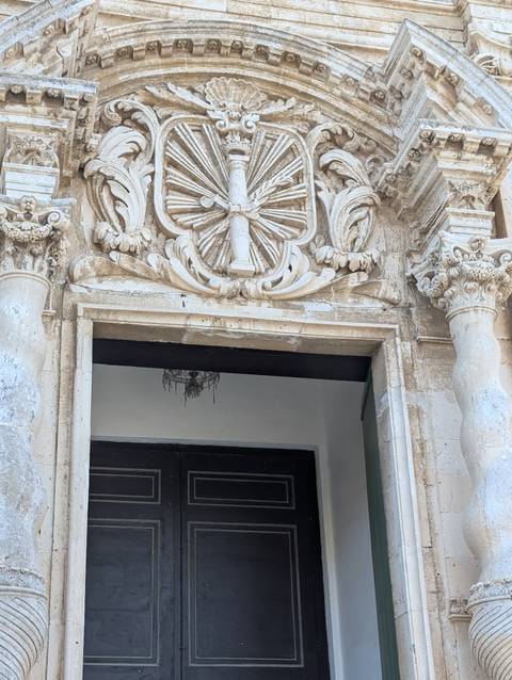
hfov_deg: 29.7
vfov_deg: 38.9
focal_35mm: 49
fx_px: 964
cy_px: 340
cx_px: 256
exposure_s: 1/335
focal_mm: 6.9
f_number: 1.68
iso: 75
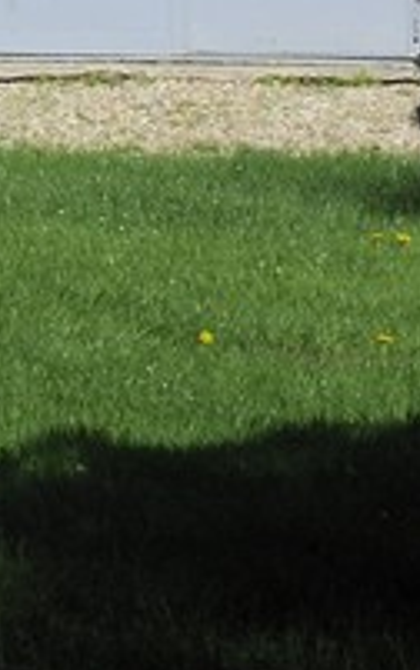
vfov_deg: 2.5
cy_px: -1790
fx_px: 15095
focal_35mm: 826
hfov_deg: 1.6
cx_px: -1337
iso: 200
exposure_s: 1/200
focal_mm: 102
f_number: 13
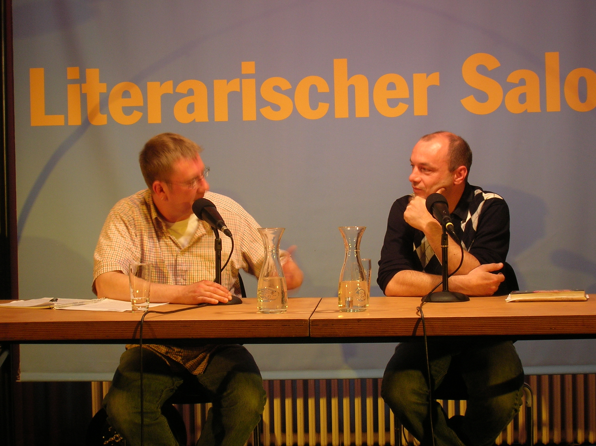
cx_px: 298
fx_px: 1084
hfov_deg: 30.7
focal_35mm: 63
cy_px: 223
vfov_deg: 23.3
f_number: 3.6
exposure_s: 1/4.9
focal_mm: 10.4
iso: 74
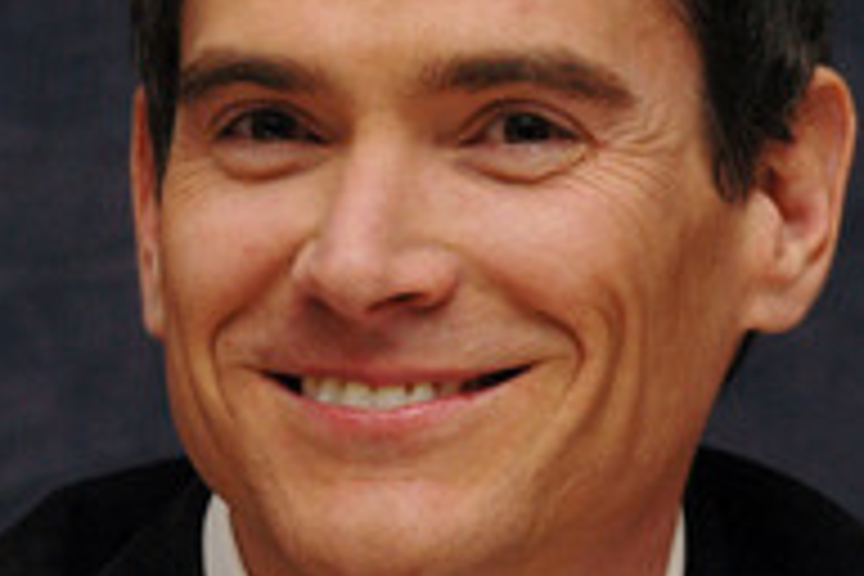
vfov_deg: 3.5
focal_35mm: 390
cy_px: 310
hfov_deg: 5.3
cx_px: 410
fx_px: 9360
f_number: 8
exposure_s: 1/320
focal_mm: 125
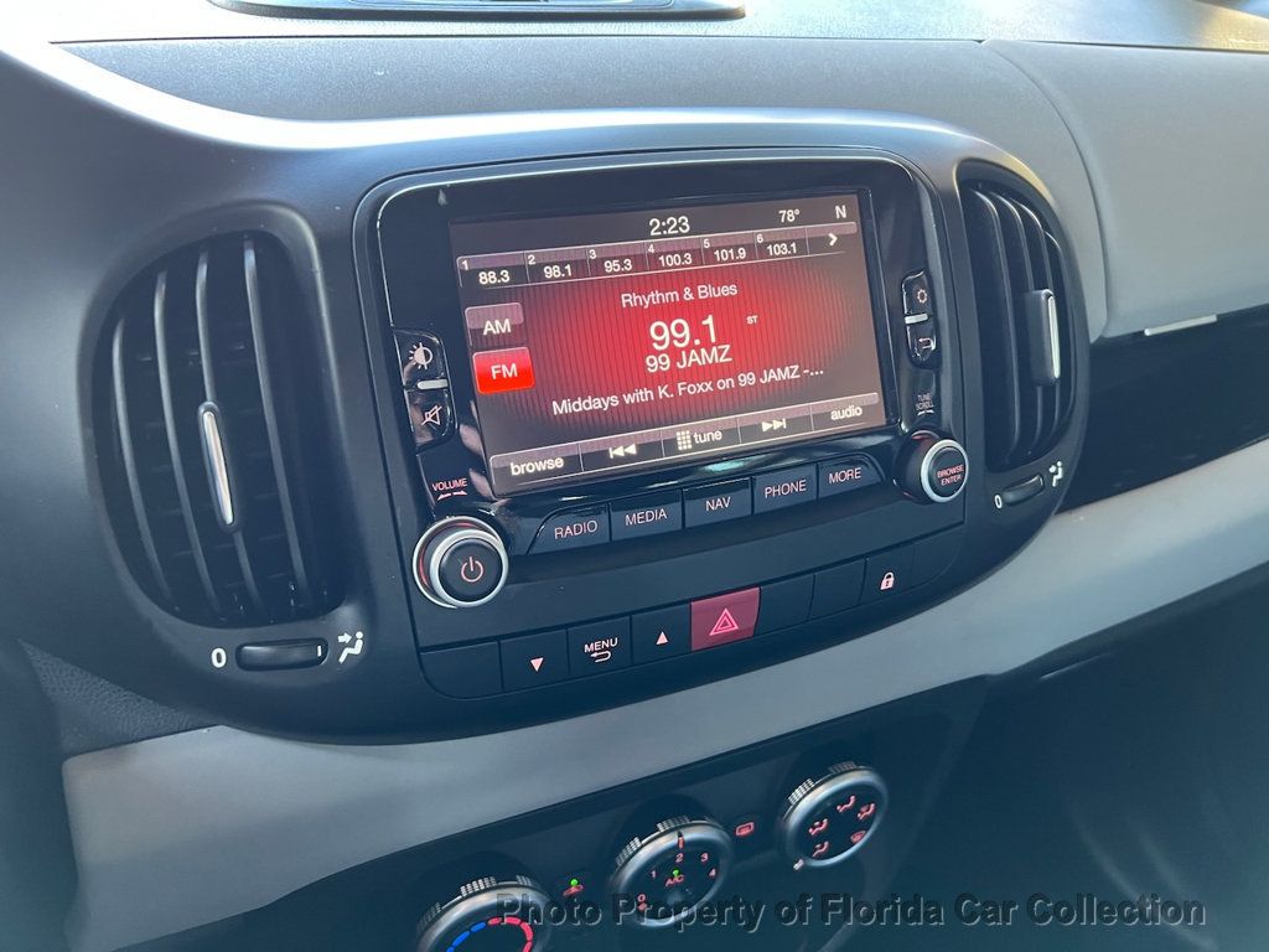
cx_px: 634
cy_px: 476
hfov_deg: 67.3
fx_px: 953
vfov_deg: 53.1
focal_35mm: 26
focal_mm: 5.7
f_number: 1.5
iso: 160
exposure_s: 1/60
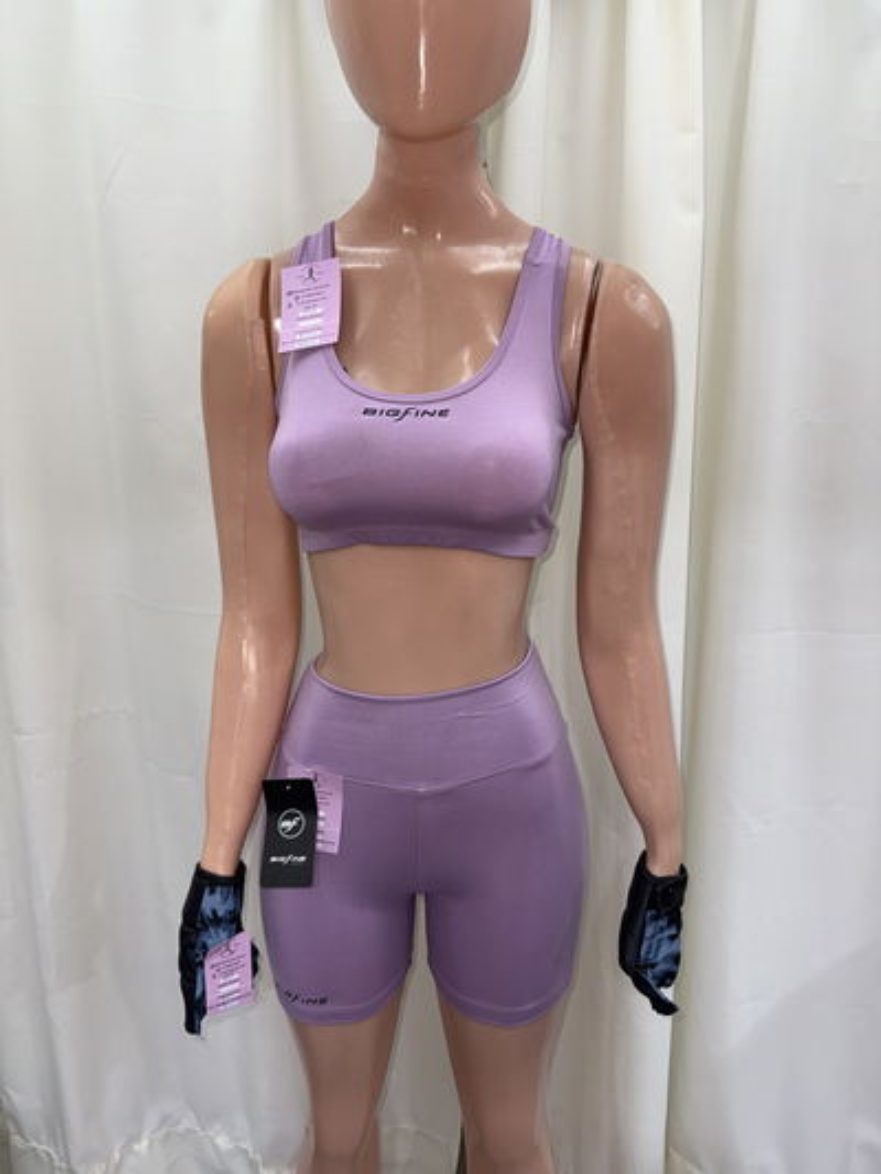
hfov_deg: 56.8
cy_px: 587
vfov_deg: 71.6
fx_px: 814
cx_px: 440
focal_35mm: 24
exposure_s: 1/100
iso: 50
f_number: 1.78
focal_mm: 6.76
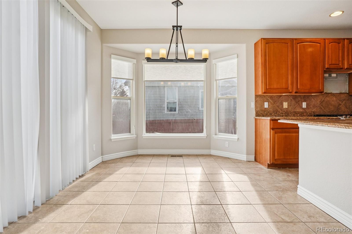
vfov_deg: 67.4
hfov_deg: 90.0
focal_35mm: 18
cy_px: 117
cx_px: 176
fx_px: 176
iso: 100
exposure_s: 1/80
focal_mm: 12
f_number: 8
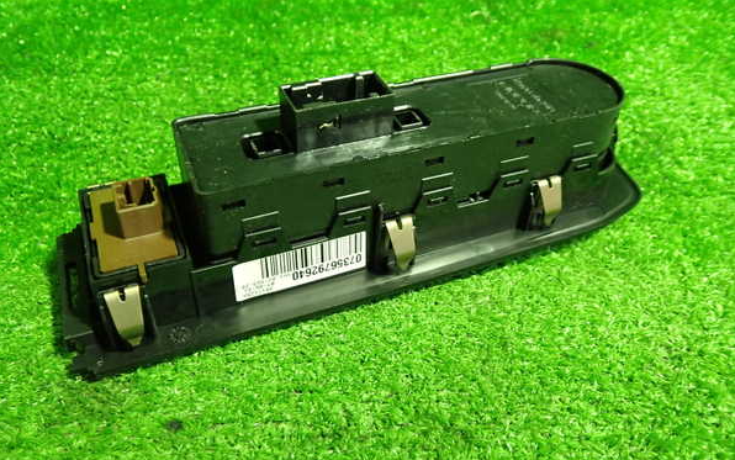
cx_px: 368
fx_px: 641
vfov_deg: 39.5
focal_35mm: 32
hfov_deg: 59.6
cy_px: 217
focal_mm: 5.4
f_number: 2.3
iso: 640
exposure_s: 1/30
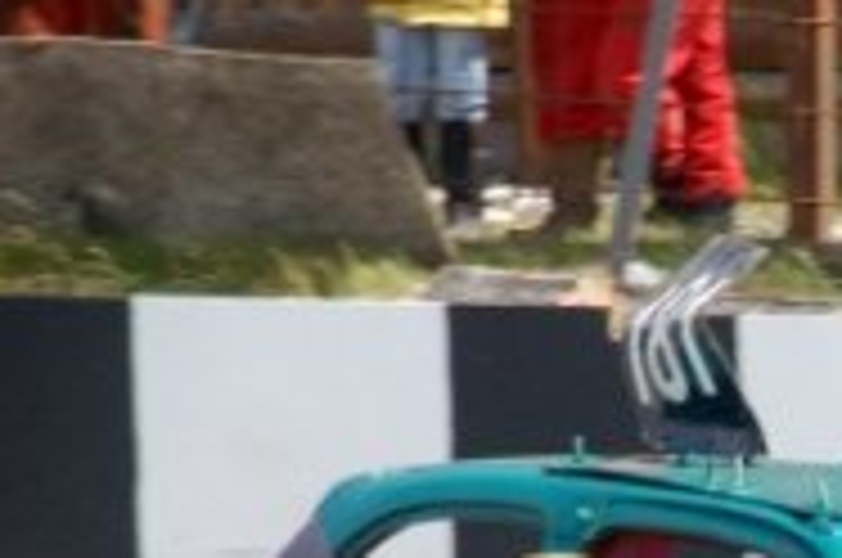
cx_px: 1333
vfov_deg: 2.8
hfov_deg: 4.2
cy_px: 954
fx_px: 11411
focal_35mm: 489
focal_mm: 95
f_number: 5.6
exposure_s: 1/640
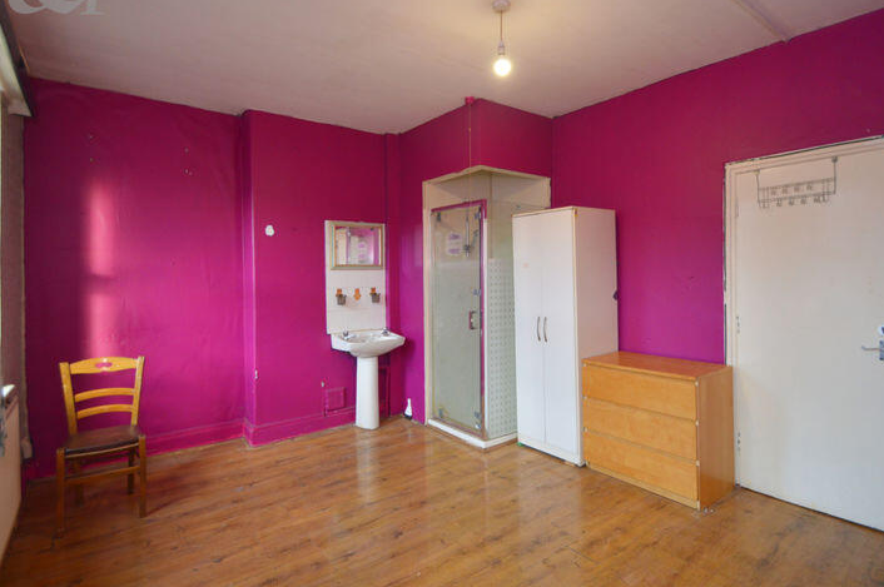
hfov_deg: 93.3
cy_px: 269
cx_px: 461
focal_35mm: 17
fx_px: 417
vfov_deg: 70.2
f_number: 3.5
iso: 450
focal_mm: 10
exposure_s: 1/60
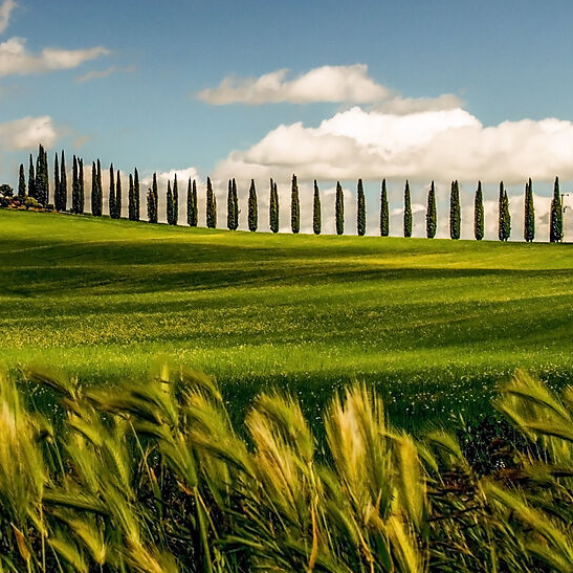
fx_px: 2097
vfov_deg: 15.5
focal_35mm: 112
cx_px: 102
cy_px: 147
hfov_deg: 15.4
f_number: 13
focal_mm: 30
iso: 200
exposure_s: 1/160
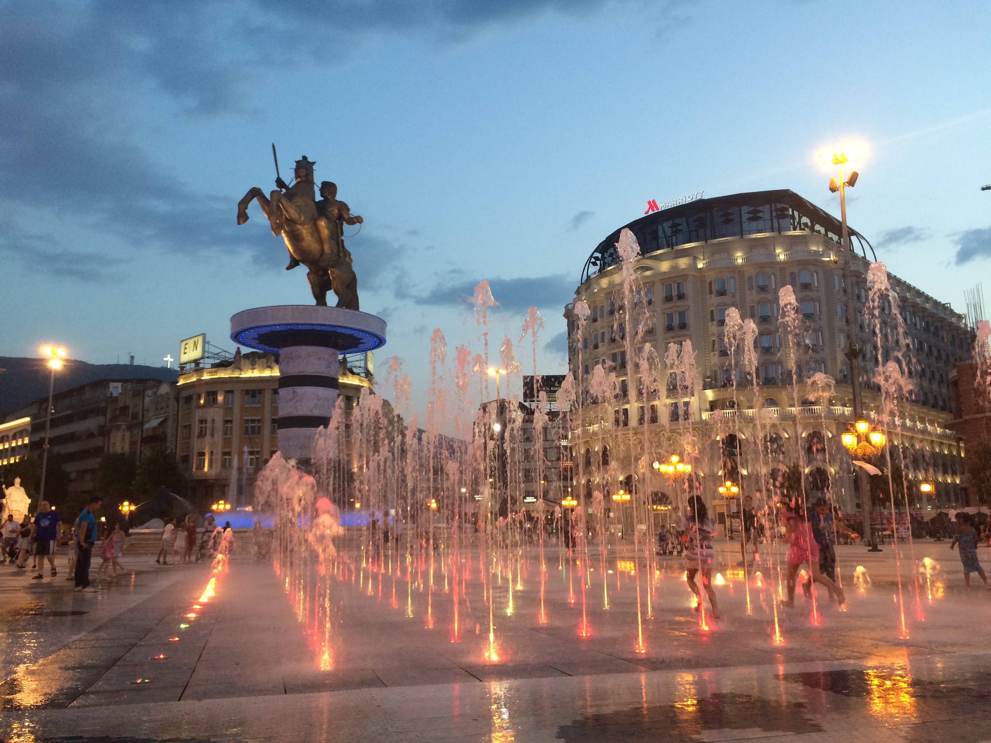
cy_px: 372
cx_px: 496
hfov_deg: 61.7
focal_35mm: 29
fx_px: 830
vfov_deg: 48.2
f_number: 2.2
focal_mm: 4.15
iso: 50
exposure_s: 1/33
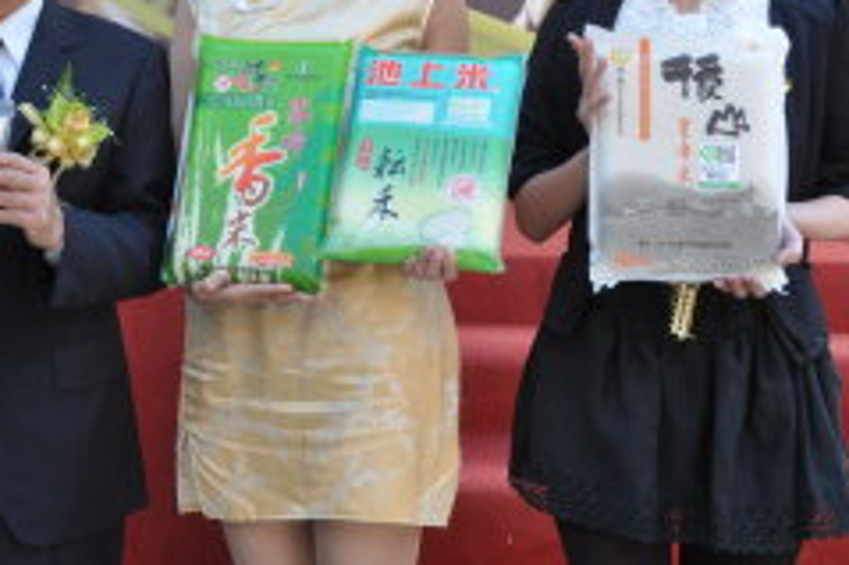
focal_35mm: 78
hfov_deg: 25.5
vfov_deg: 17.3
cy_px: 82
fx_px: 1836
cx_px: 139
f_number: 10
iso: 800
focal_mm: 29
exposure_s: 1/125
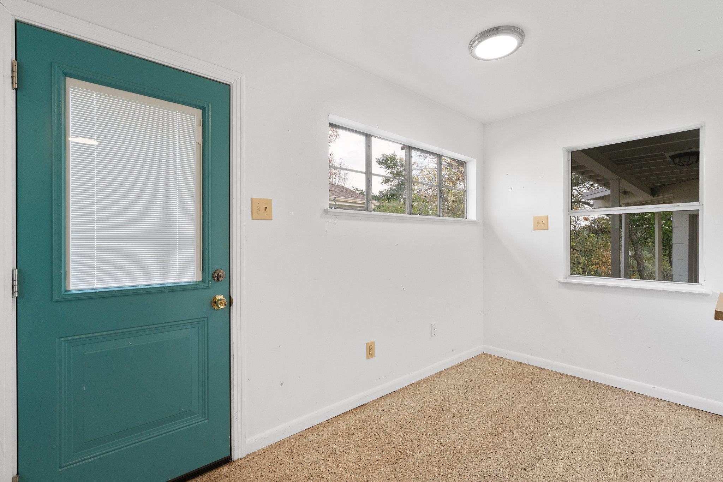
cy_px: 241
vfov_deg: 73.7
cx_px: 362
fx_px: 321
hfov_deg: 96.7
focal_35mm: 16
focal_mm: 16
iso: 2000
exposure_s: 1/40
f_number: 8
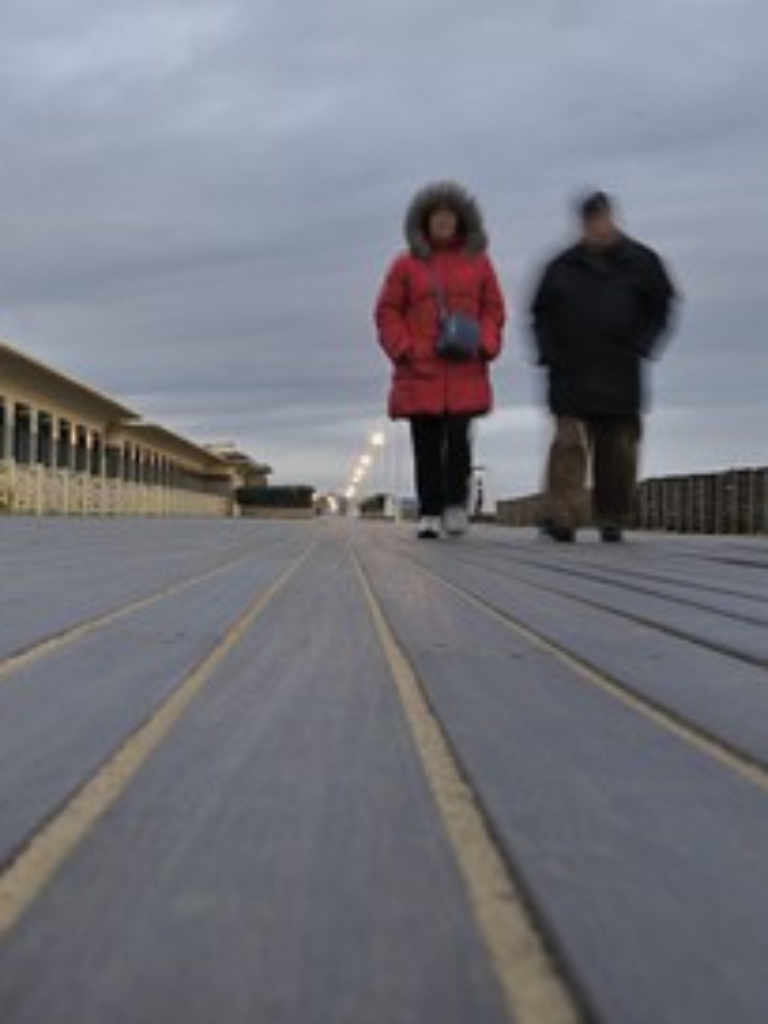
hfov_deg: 29.2
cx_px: -19
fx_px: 1361
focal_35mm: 46
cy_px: 523
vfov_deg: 41.2
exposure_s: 1/3.33
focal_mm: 31
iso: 200
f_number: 11
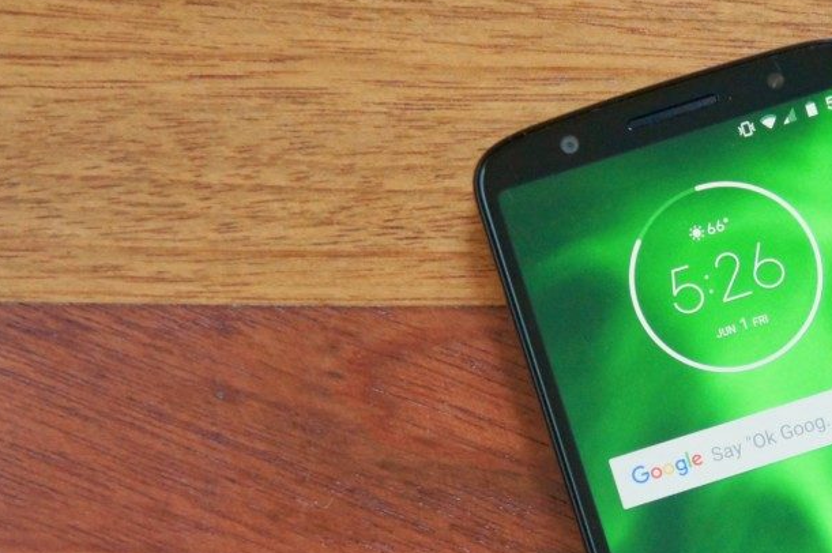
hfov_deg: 12.6
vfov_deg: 8.4
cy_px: 514
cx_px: 809
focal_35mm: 162
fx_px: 3740
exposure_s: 1/30
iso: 1600
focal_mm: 55
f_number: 5.6
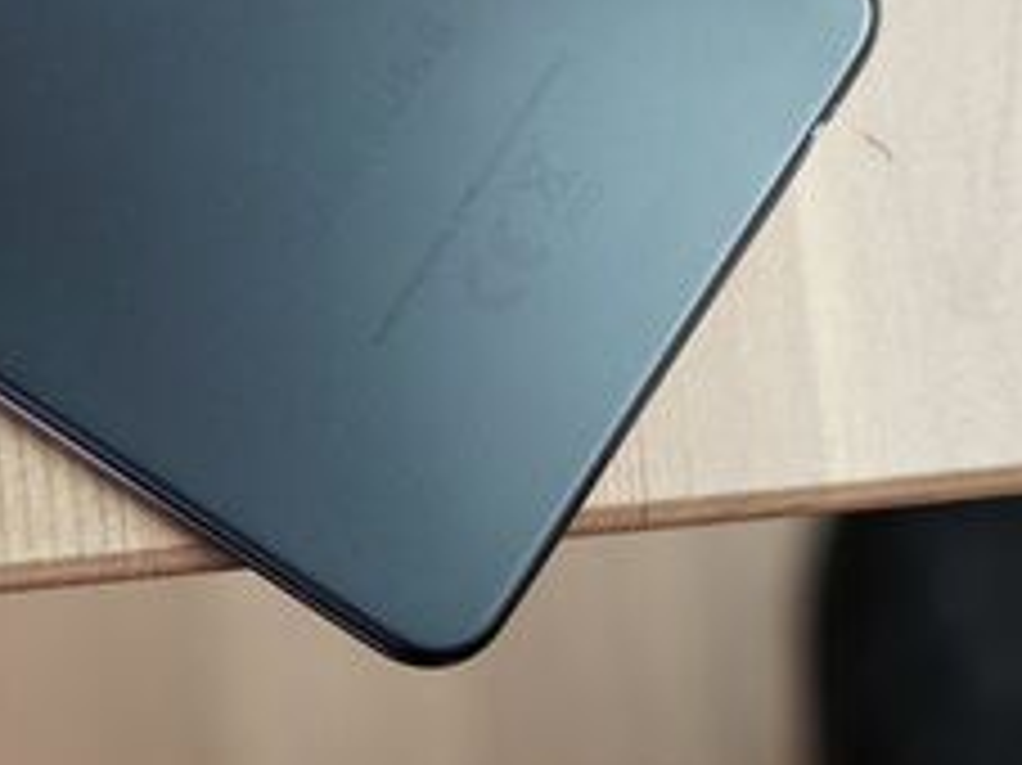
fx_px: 3689
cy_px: -133
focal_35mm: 125
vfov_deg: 11.6
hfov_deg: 15.4
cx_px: -104
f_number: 5.6
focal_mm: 48
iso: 2000
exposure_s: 1/160
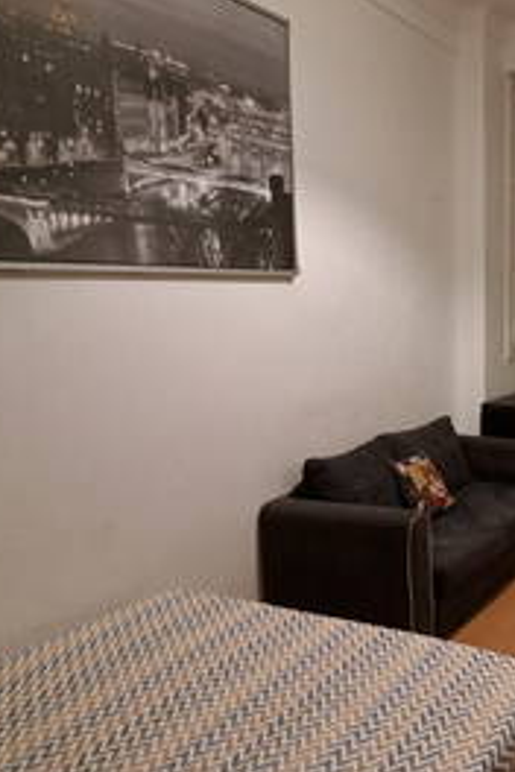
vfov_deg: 55.8
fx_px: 730
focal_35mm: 34
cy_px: 386
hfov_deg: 36.0
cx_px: 483
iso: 640
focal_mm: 5.23
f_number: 1.8
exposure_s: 1/25
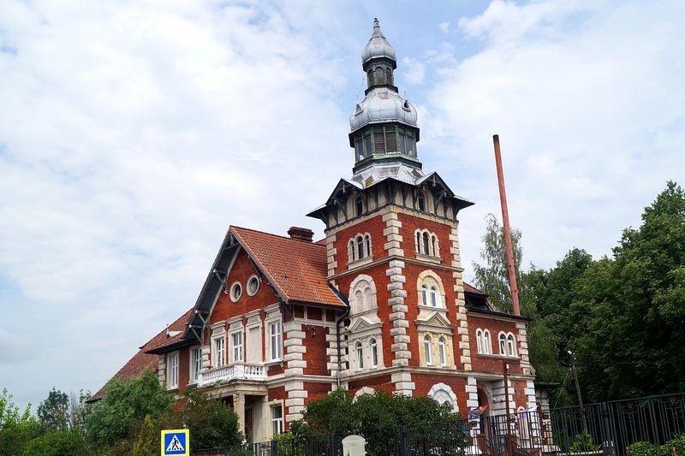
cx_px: 342
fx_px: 742
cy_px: 228
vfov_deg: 34.2
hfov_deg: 49.6
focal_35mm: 39
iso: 100
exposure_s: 1/200
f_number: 10
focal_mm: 26
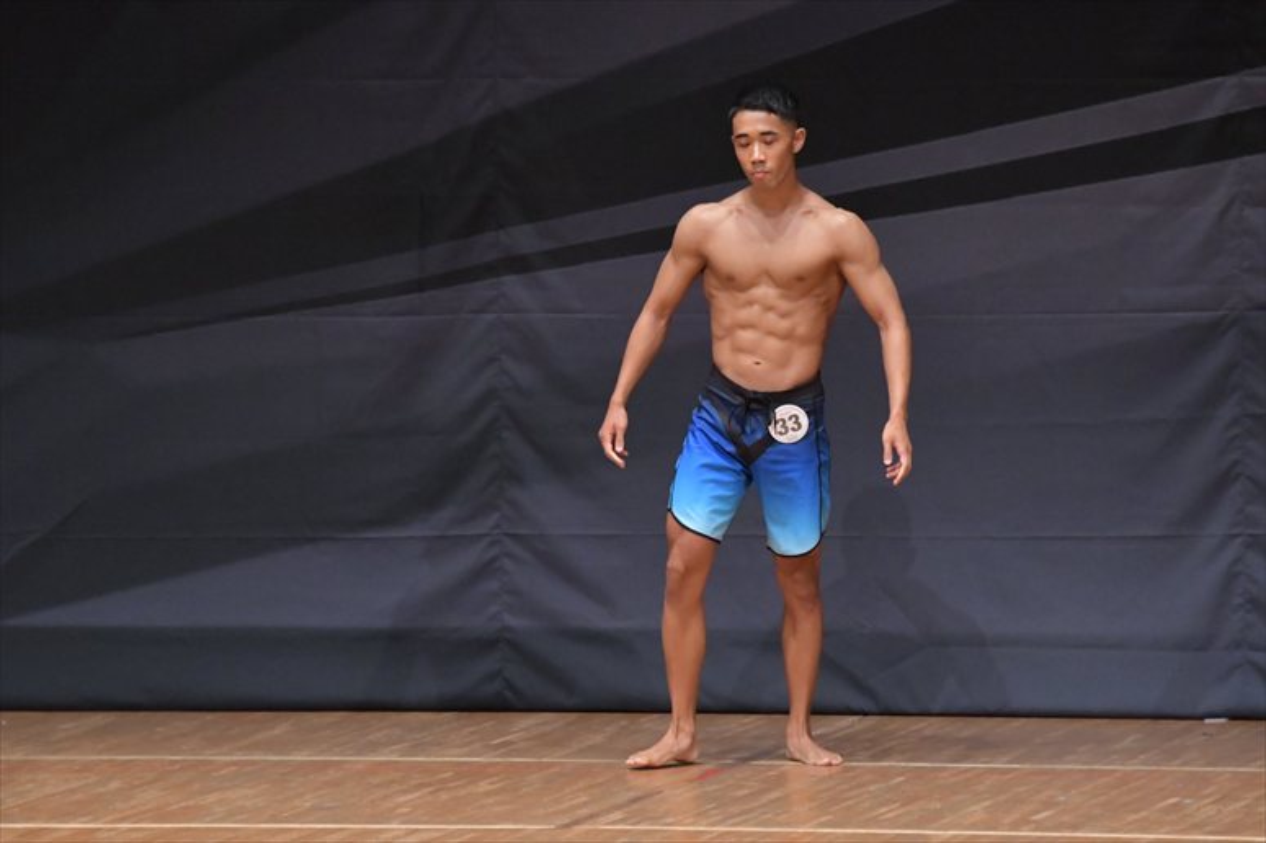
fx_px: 10545
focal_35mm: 300
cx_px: 633
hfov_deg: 6.9
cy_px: 422
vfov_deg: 4.6
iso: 6400
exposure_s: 1/400
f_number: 5.6
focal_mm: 200
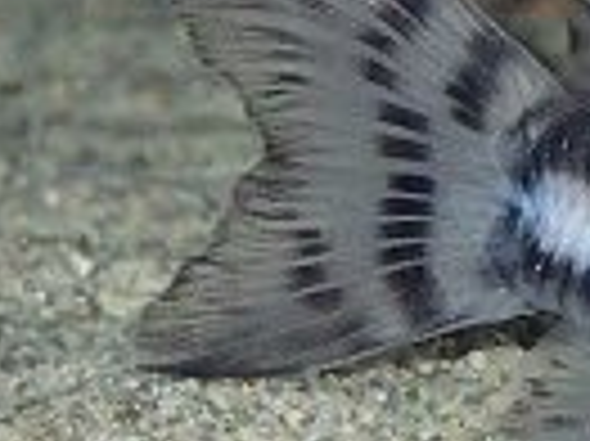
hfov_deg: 5.1
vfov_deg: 3.9
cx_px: 1009
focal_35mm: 382
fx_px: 6505
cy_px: 142
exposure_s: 1/100
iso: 1600
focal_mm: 18
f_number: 14
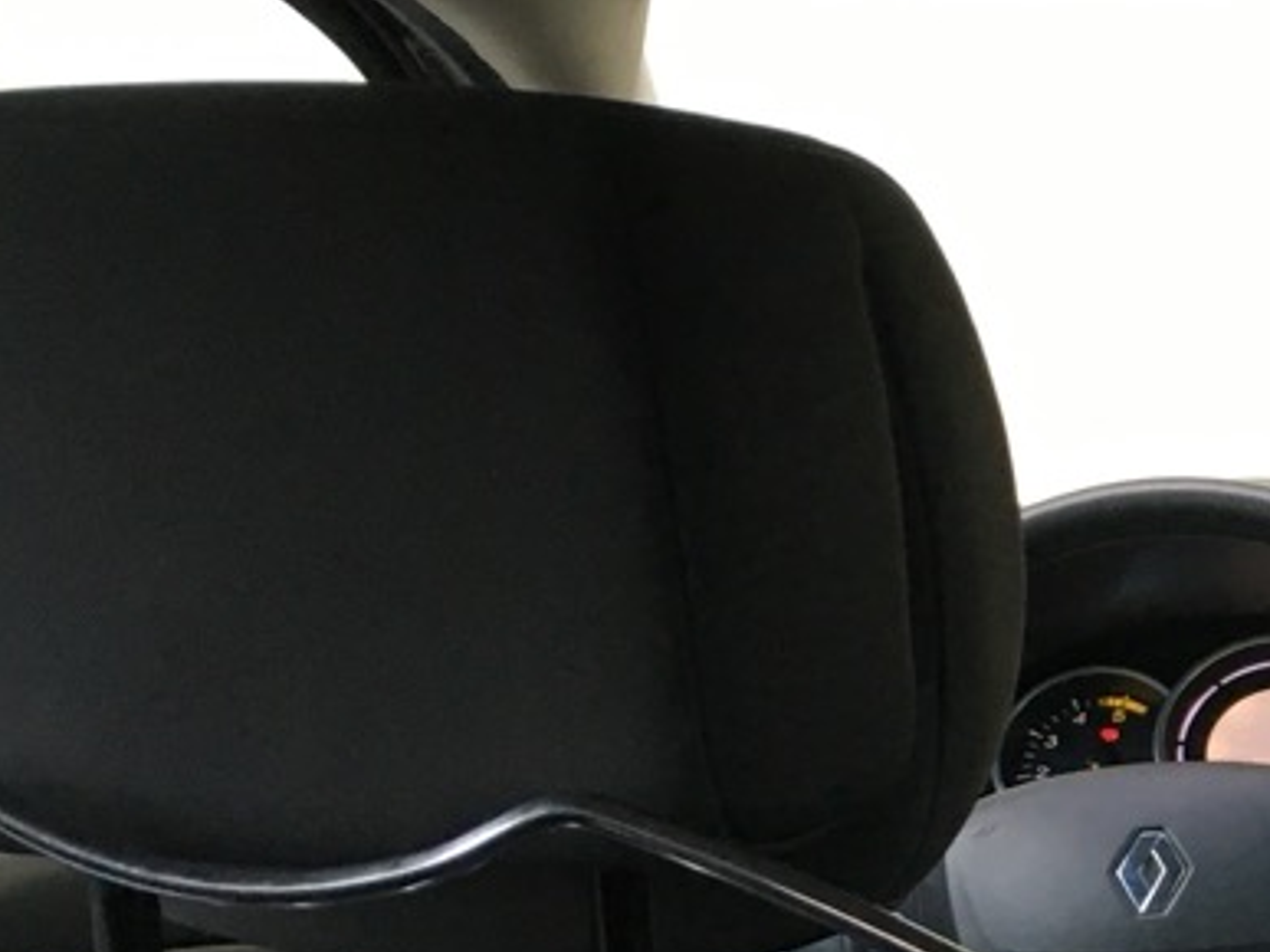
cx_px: 1808
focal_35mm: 96
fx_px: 3521
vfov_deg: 15.3
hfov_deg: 18.5
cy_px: 732
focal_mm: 4.15
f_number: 2.2
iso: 50
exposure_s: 1/33
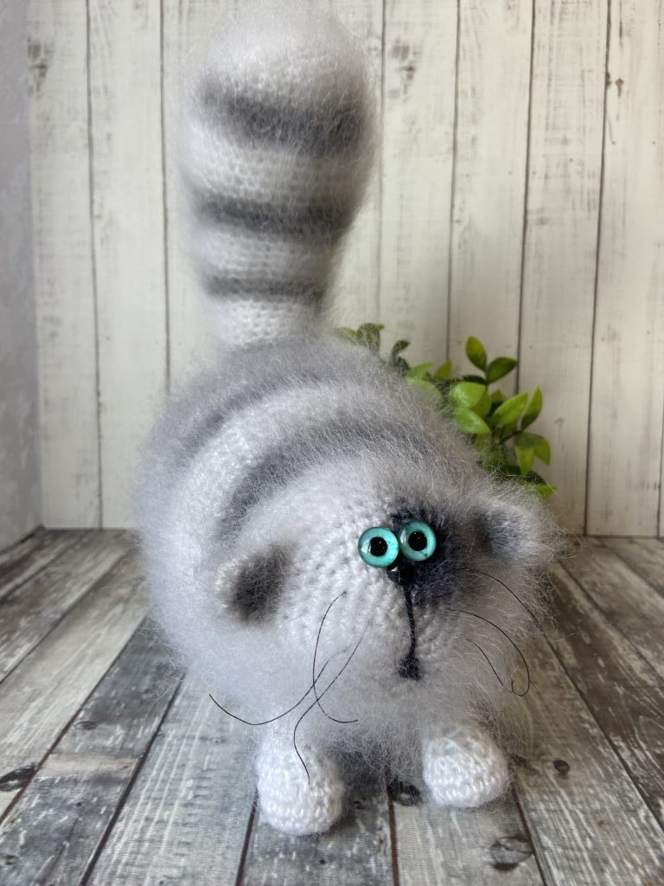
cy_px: 443
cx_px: 332
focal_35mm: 26
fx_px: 665
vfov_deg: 67.3
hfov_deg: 53.1
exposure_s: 1/121
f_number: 1.8
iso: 64
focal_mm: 4.25
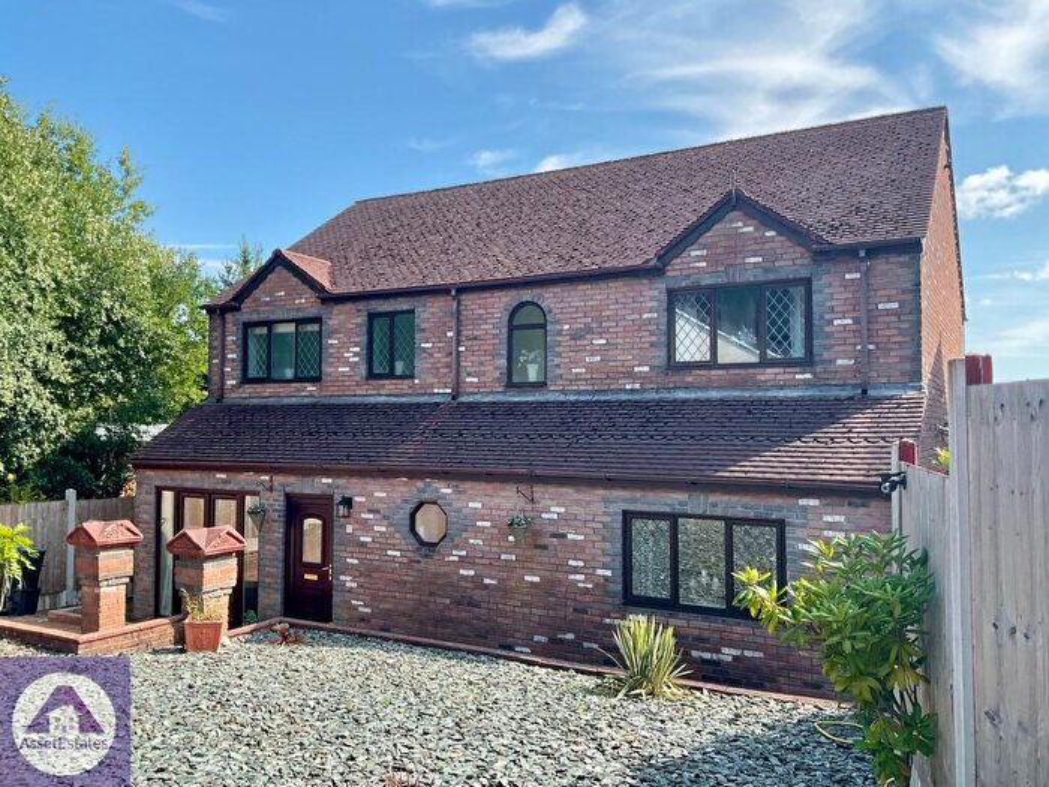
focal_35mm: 29
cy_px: 394
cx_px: 524
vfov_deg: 48.2
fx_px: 879
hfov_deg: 61.7
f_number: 1.8
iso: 16
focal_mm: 3
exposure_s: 1/719
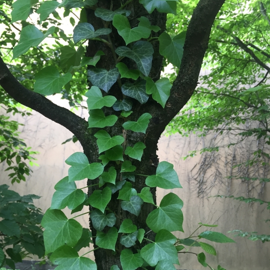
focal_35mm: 35
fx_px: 309
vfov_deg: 47.1
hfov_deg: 47.2
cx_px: 132
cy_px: 155
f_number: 2.2
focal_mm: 4.15
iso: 32
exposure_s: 1/33
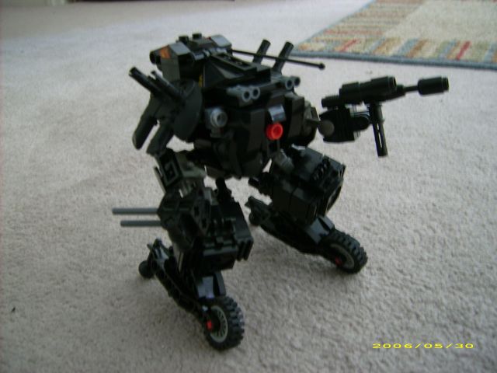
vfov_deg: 40.7
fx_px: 503
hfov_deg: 52.6
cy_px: 186
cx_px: 248
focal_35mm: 35
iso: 50
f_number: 2.8
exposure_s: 1/3
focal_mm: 5.95
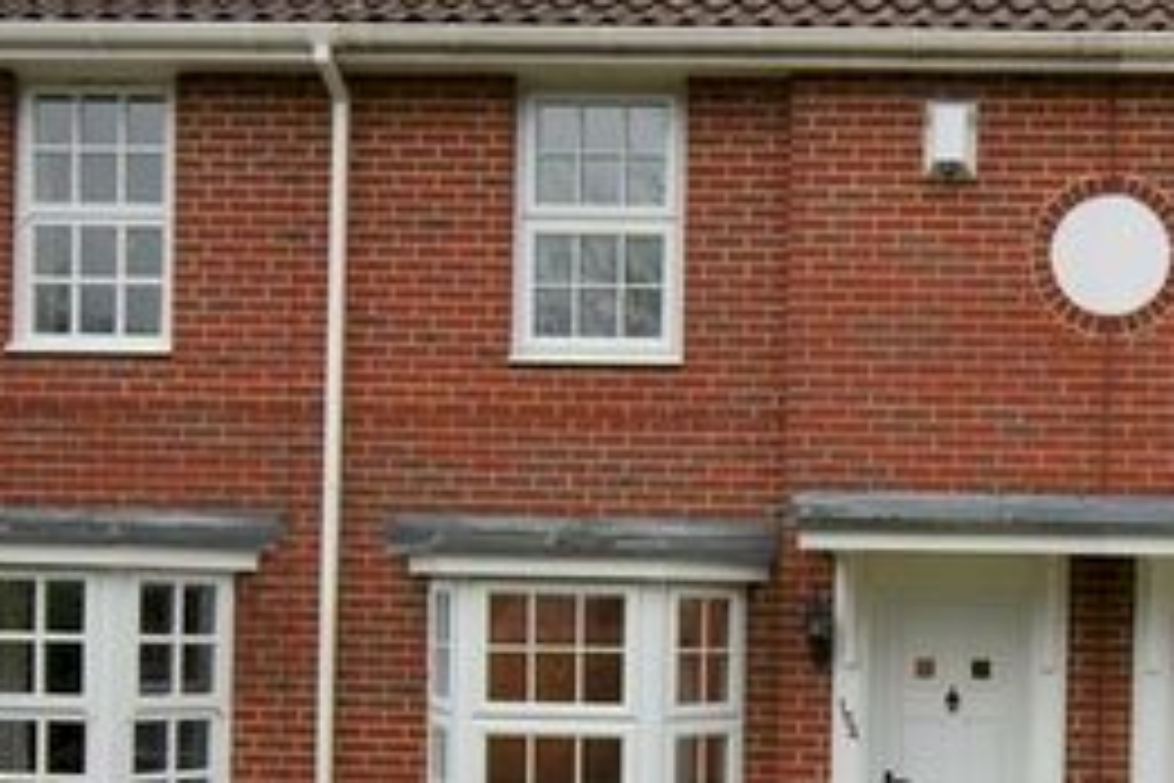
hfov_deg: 36.4
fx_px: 1707
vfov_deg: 25.3
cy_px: 646
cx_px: 967
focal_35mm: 52
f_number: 5
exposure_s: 1/200
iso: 800
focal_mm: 13
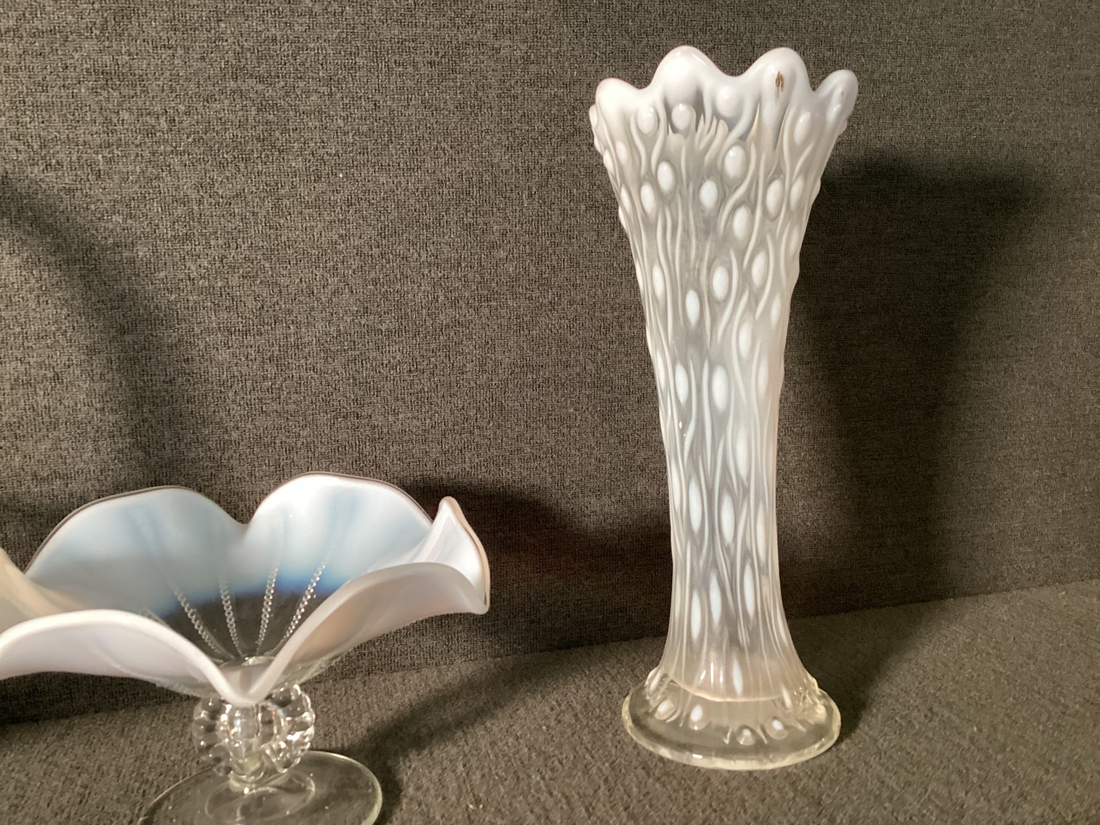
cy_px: 412
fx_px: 985
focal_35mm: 31
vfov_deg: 45.4
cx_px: 550
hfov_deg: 58.3
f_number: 2.4
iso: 320
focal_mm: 3.3
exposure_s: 1/40
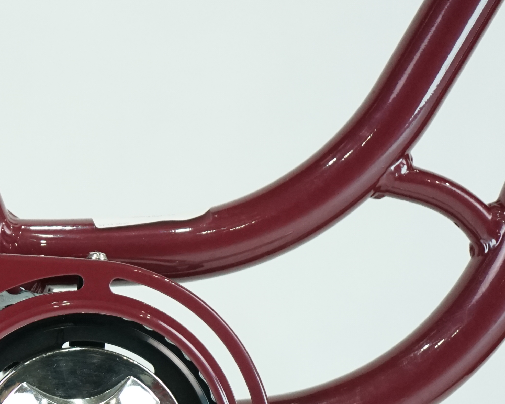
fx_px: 2855
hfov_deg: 9.8
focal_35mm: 191
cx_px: -261
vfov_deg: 8.0
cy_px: 457
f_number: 5.6
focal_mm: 67
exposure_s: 1/200
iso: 1600
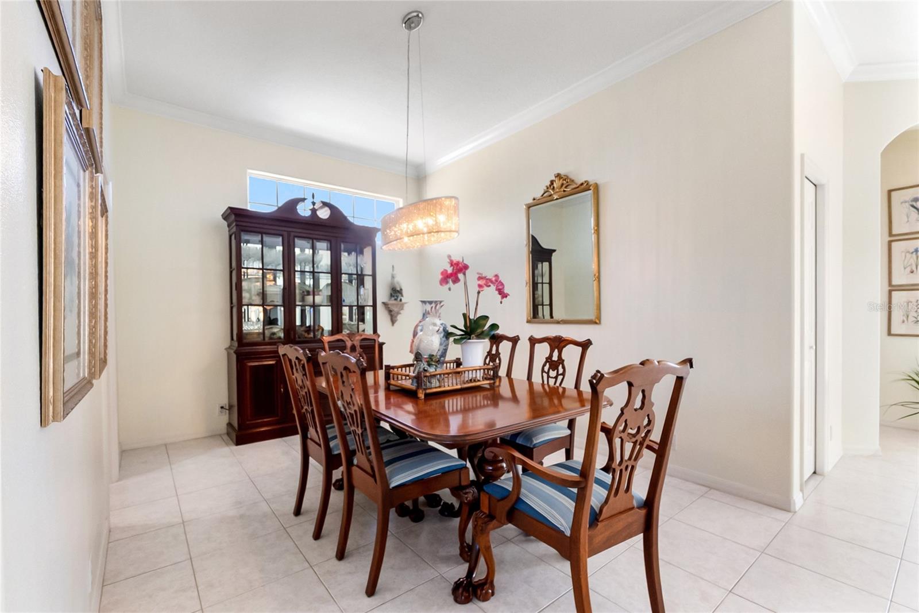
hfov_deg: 100.4
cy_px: 306
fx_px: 383
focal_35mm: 15
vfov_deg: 77.3
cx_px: 460
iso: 2500
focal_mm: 10
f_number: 8
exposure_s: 1/45
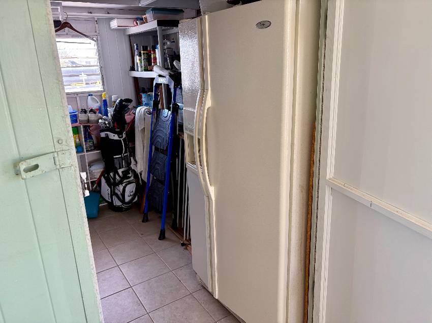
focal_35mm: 26
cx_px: 216
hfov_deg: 67.3
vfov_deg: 53.0
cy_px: 162
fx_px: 324
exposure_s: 1/121
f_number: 1.6
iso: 100
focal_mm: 5.96
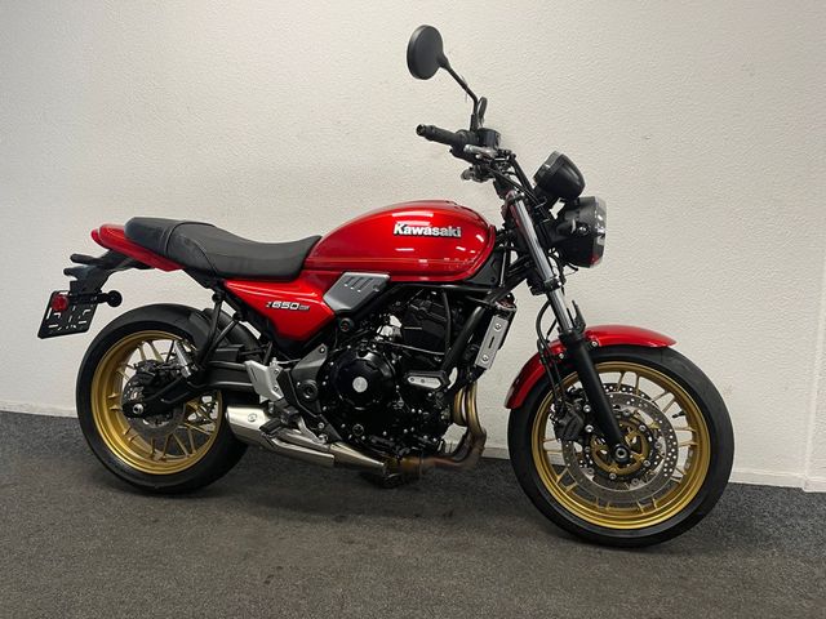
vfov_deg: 53.1
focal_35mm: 26
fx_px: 620
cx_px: 413
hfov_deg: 67.3
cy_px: 310
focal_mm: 5.1
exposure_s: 1/50
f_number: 1.6
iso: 64
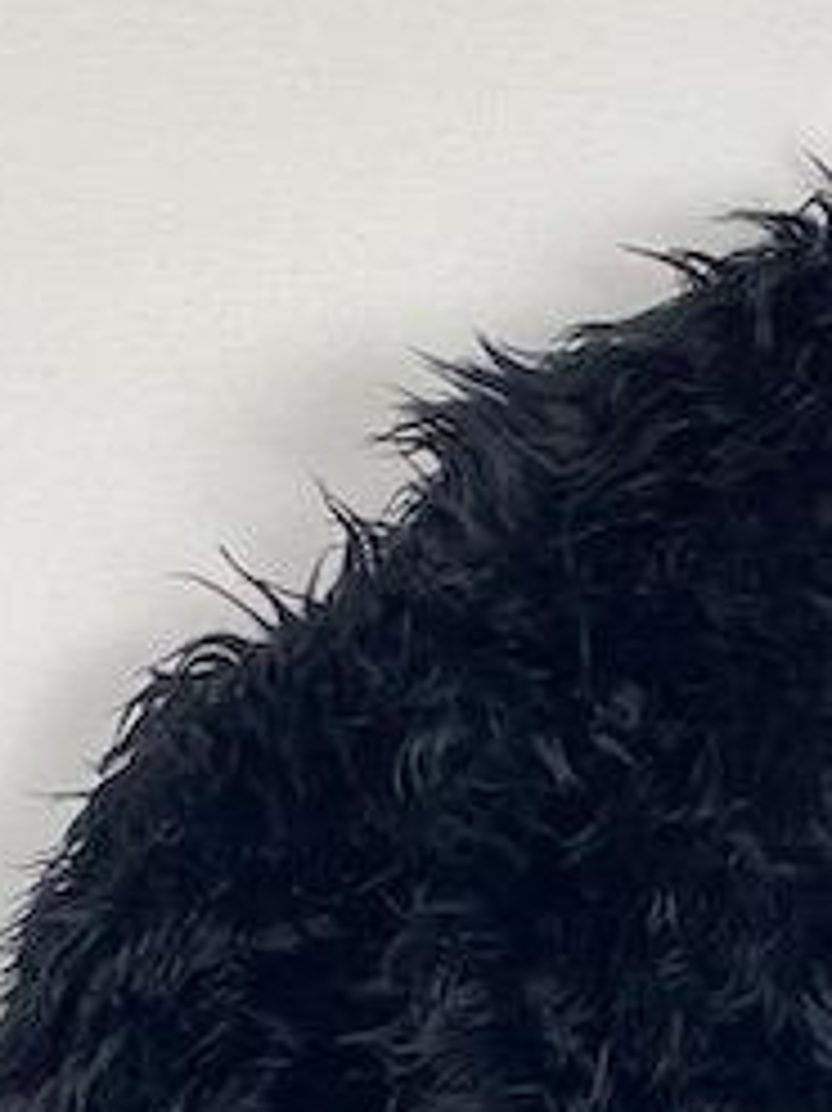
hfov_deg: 14.0
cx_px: 971
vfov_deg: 17.1
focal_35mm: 103
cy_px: 1718
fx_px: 3304
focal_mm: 4.25
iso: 100
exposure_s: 1/100
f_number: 1.8
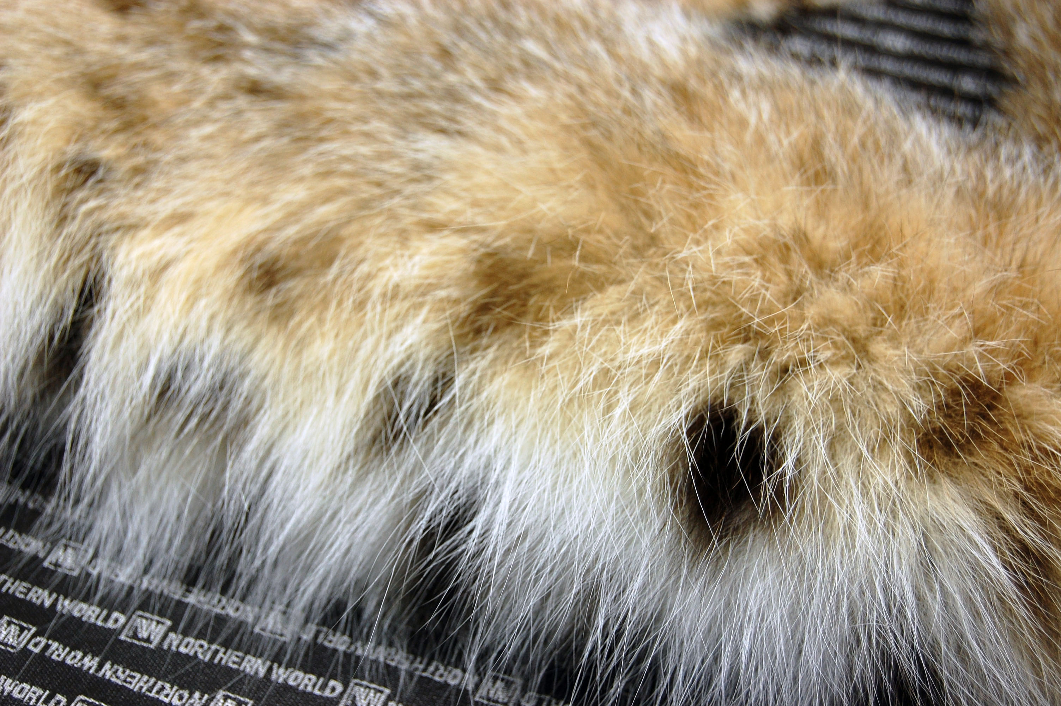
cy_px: 353
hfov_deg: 28.1
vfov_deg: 18.9
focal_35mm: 72
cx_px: 530
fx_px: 2120
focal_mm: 48
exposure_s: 1/125
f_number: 5.6
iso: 360
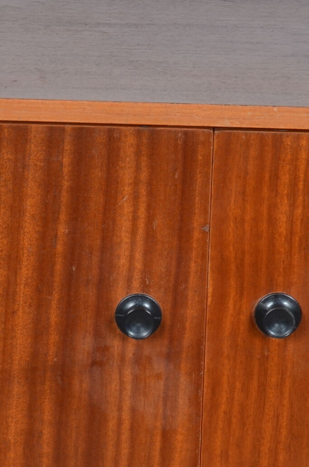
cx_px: 178
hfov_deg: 5.1
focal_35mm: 268
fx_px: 3465
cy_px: 636
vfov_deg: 7.6
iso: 100
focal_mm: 50
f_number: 11
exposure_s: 1/125
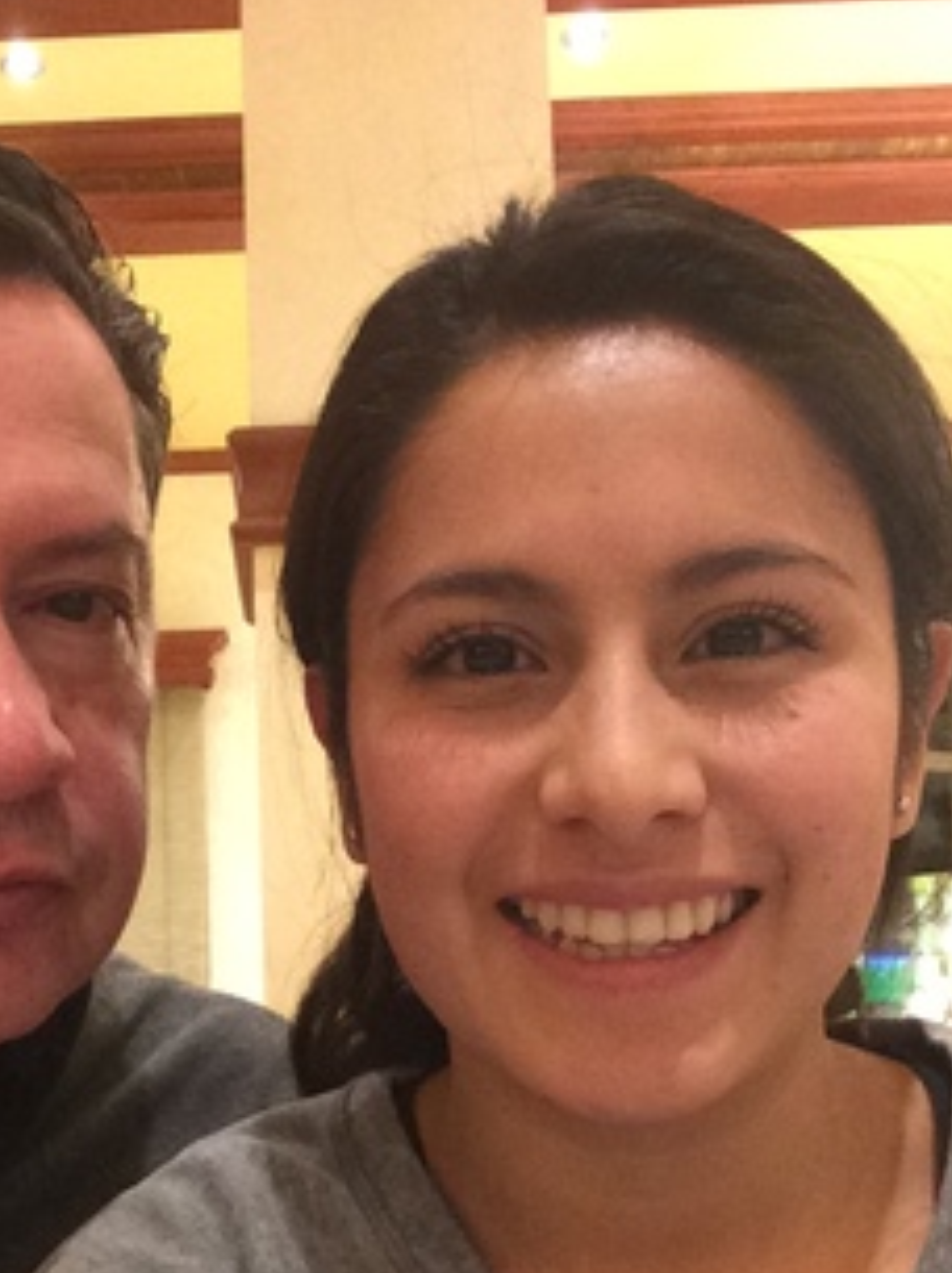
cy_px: 960
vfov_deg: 36.0
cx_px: 242
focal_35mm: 52
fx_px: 1911
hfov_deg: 27.6
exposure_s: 1/17
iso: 400
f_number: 2.4
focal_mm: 2.15
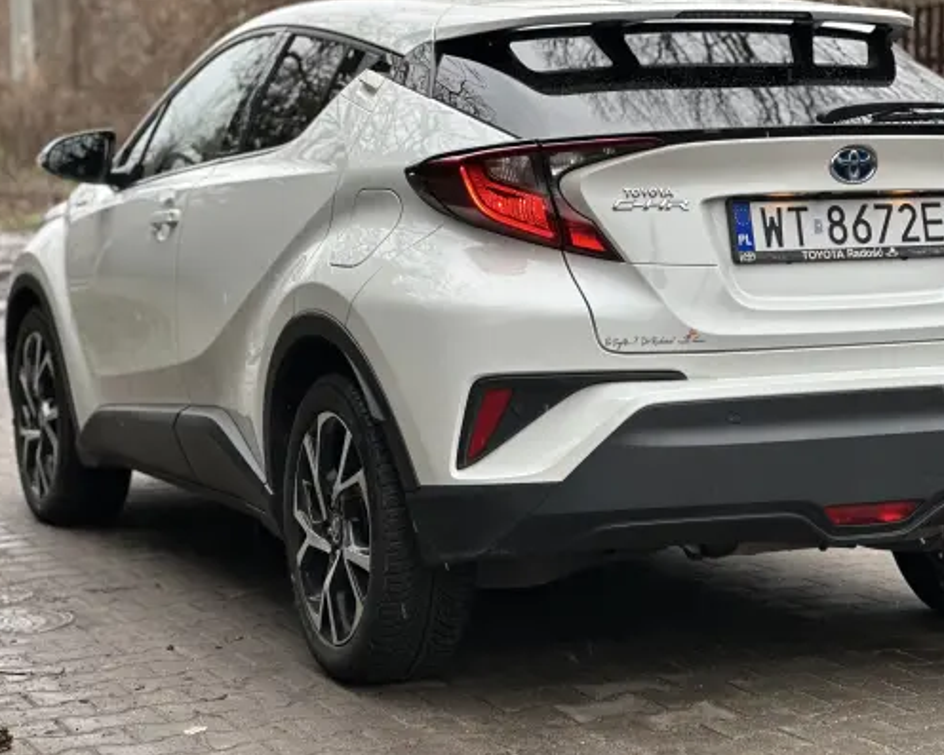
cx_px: 580
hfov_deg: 19.7
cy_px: 342
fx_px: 2711
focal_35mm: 97
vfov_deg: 15.9
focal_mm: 9
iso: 100
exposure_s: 1/121
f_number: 2.8
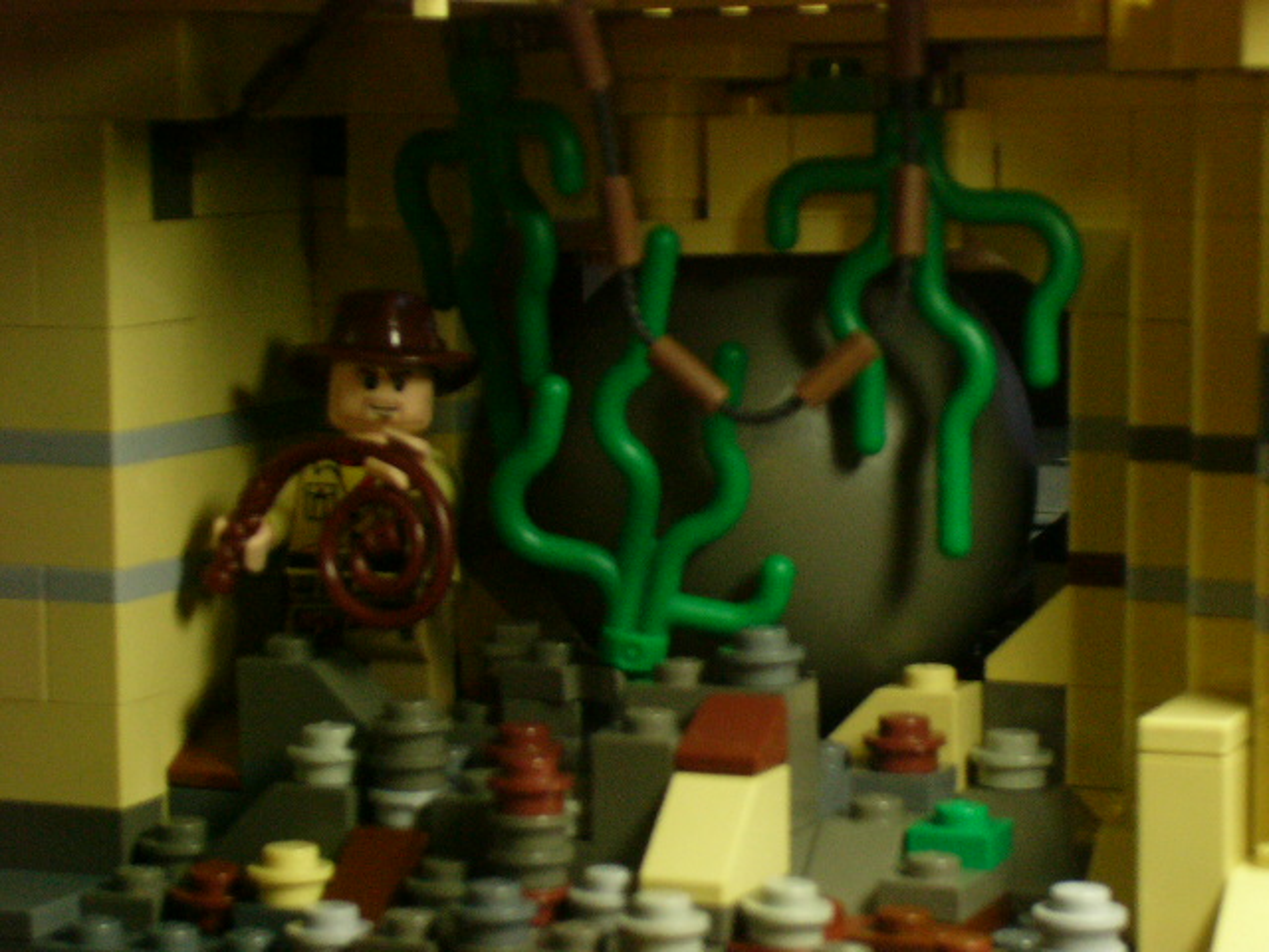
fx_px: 3849
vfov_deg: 14.1
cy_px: 476
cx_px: 634
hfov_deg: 18.7
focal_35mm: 105
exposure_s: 1/80
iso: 300
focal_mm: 17.4
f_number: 4.9
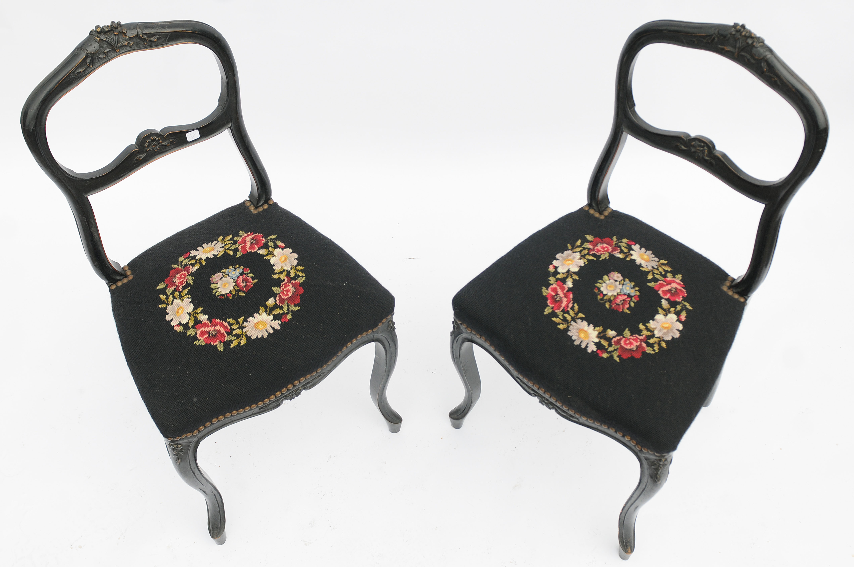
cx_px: 427
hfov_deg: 53.2
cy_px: 284
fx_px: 853
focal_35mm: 36
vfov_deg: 36.8
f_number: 4
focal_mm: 24
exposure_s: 1/250
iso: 250
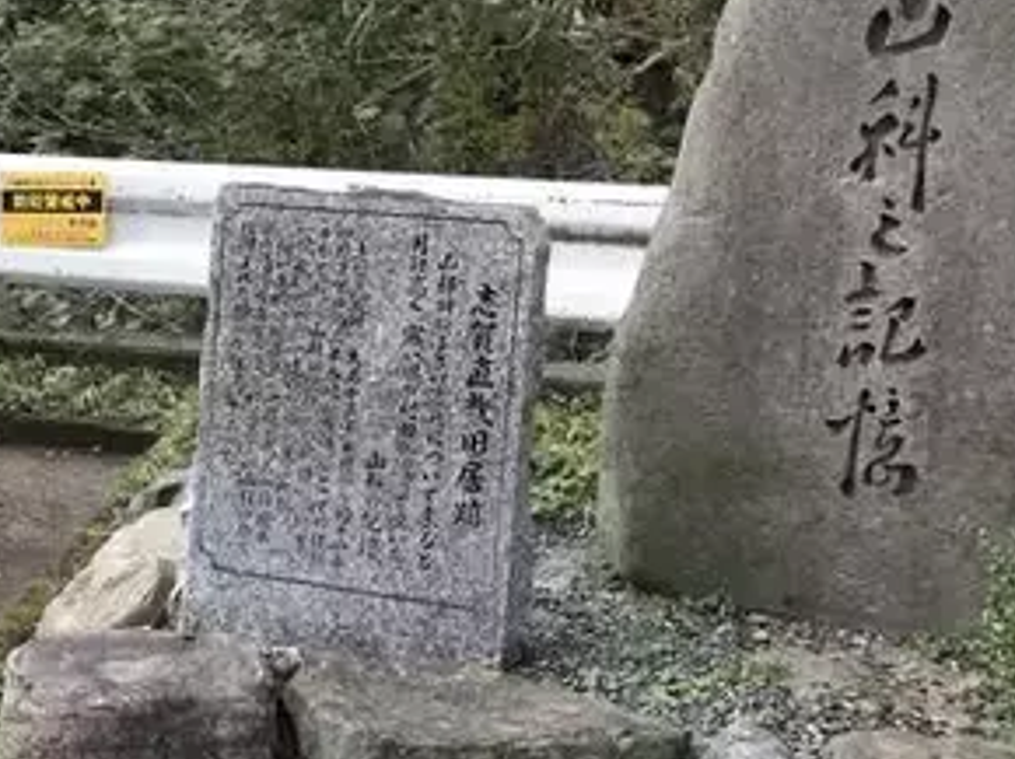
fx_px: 1699
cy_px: 315
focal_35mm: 58
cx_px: 46
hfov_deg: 31.2
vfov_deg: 25.2
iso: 32
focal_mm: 3.99
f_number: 1.8
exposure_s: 1/120
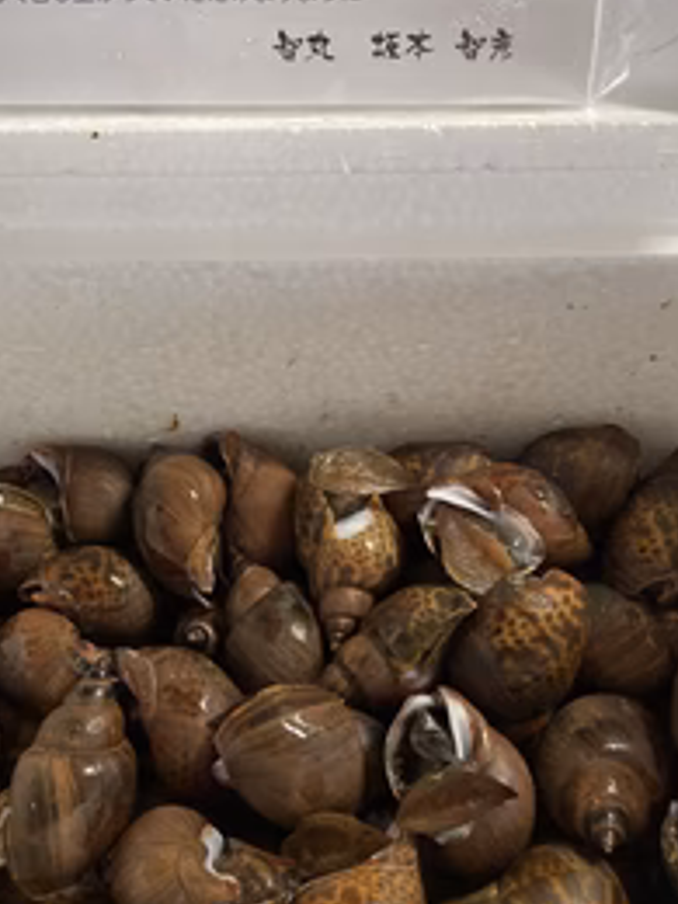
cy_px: 316
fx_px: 1123
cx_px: 289
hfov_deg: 33.5
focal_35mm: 43
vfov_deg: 43.4
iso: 100
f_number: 1.8
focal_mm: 3.99
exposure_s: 1/60
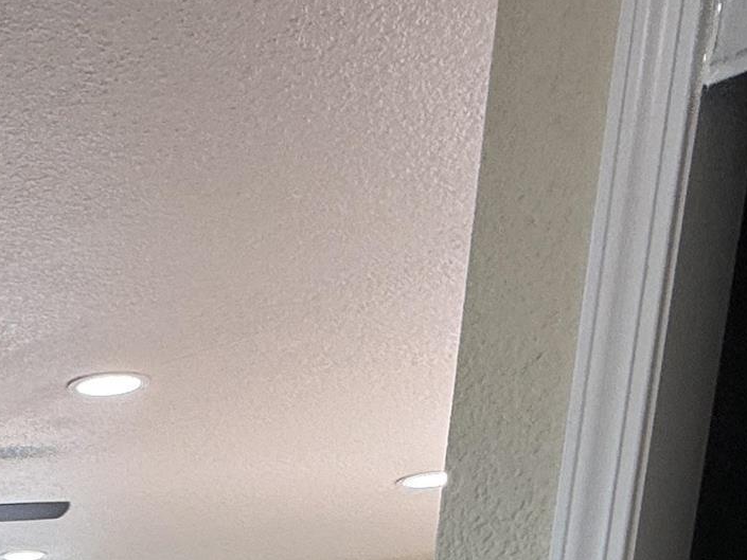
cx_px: -333
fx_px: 1317
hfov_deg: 25.2
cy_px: 1096
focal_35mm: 61
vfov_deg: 17.6
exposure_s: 1/135
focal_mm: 2.22
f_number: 2.2
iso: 64
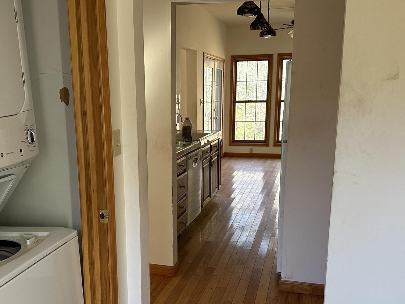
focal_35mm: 37
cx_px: 177
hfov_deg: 50.0
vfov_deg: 38.4
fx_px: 433
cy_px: 189
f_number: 1.78
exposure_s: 1/121
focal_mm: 6.86
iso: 200
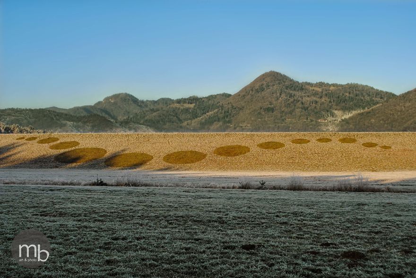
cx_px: 208
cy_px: 139
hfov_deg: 43.6
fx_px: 521
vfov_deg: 29.9
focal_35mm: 45
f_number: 7.1
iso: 100
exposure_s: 1/200
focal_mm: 30
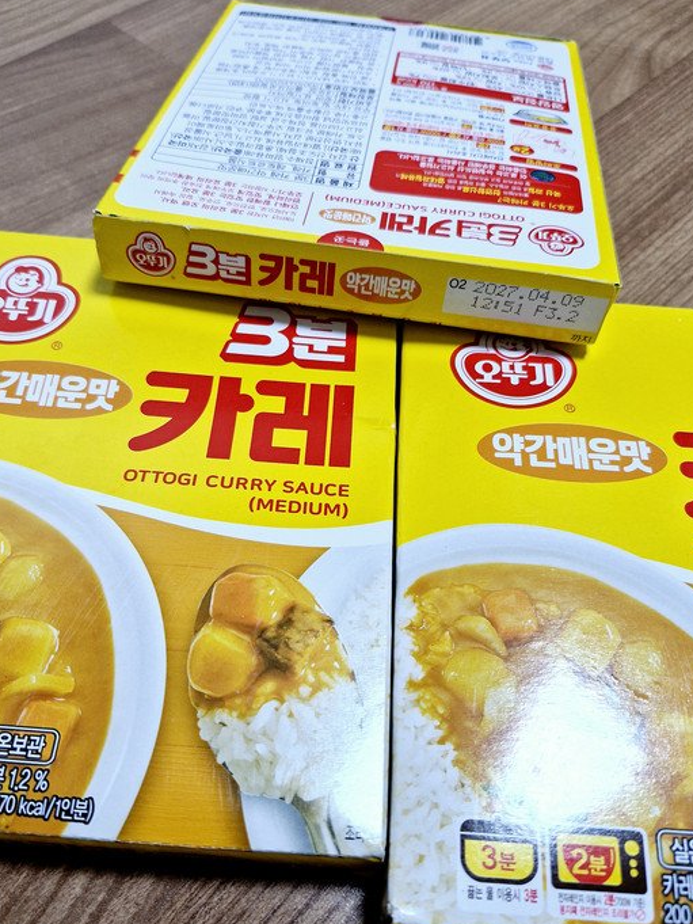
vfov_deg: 65.2
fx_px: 720
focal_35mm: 27
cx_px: 338
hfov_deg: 51.4
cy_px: 499
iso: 160
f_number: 1.8
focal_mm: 5.54
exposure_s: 1/120
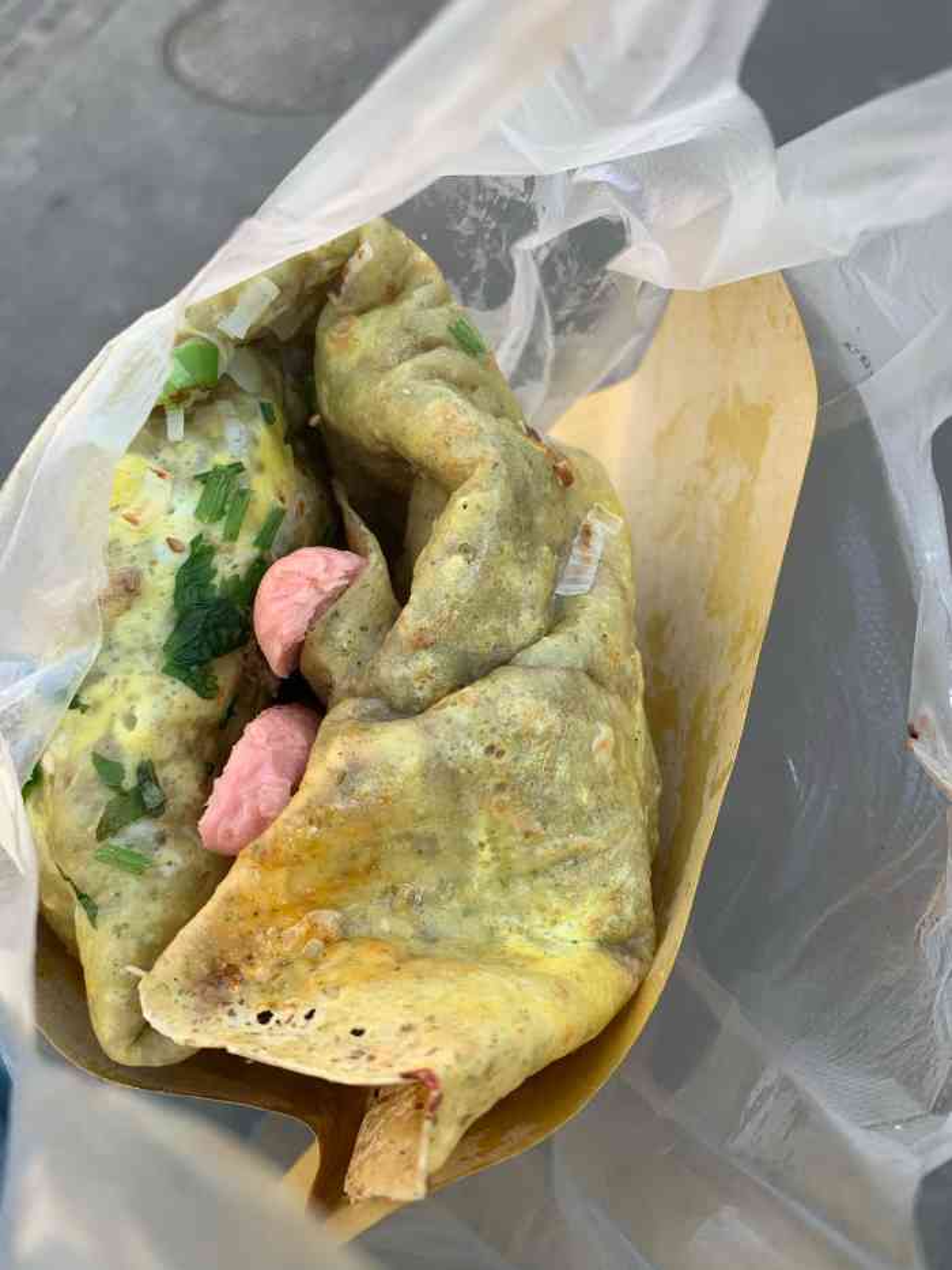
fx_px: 953
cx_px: 476
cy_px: 635
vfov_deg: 67.3
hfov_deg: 53.1
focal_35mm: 26
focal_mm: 4.25
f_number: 1.8
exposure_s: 1/242
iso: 25
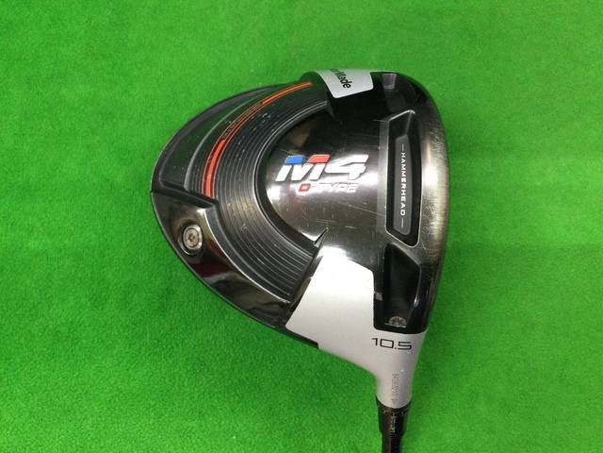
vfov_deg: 45.4
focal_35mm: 31
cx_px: 302
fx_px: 540
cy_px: 226
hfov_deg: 58.4
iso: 160
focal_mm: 3.3
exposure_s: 1/30
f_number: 2.4
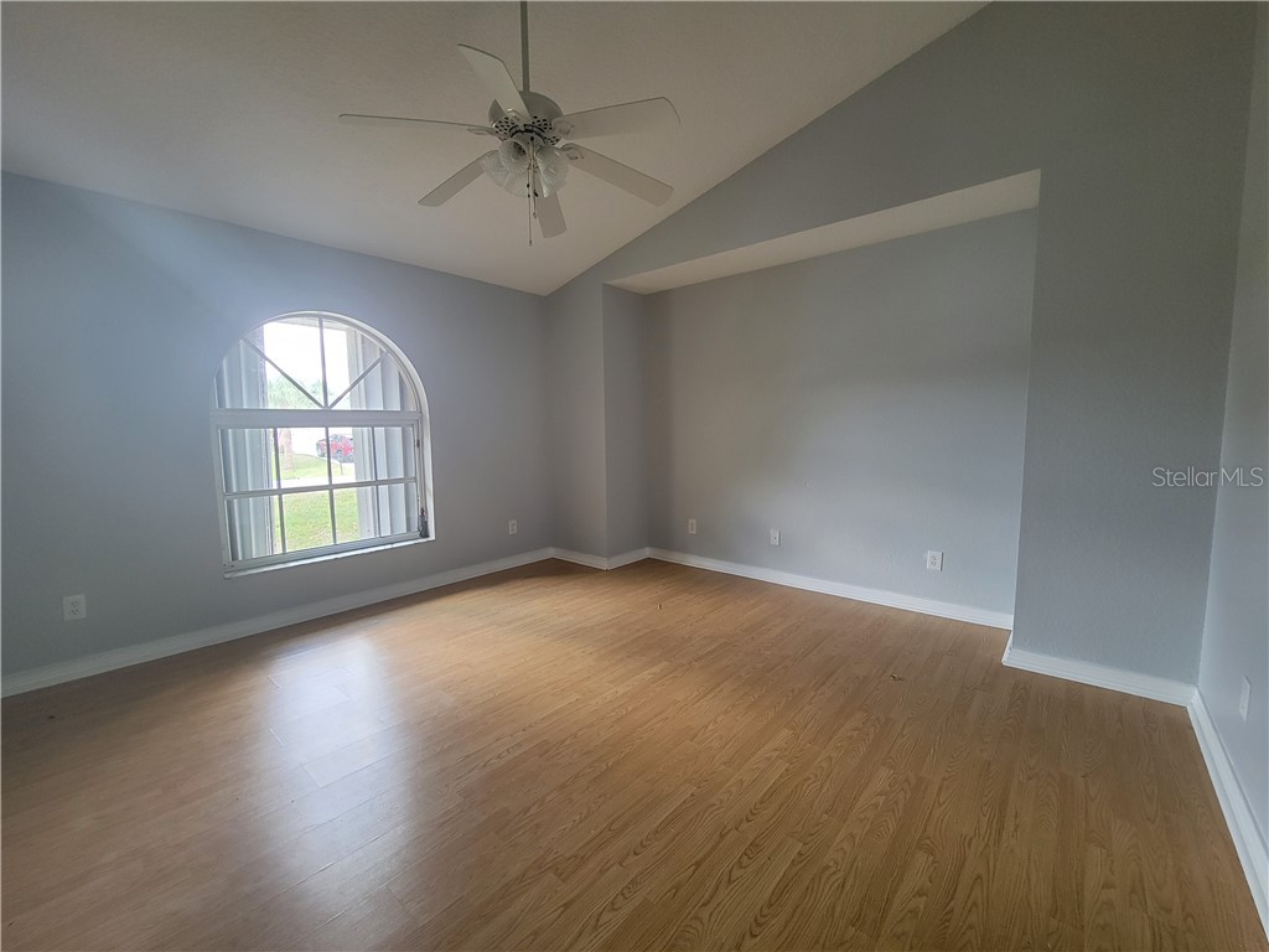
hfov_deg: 106.2
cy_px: 476
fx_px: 477
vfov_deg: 89.9
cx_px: 634
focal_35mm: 13
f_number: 2.2
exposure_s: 1/59
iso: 200
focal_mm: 2.2
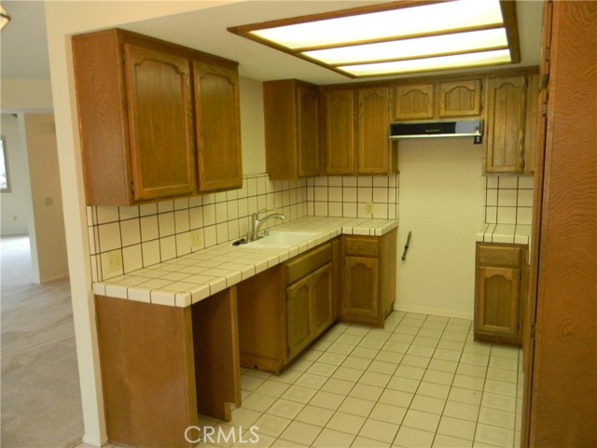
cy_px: 224
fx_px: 483
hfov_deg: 63.4
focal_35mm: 28
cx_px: 298
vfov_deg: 49.7
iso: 363
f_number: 3.5
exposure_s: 1/30
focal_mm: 5
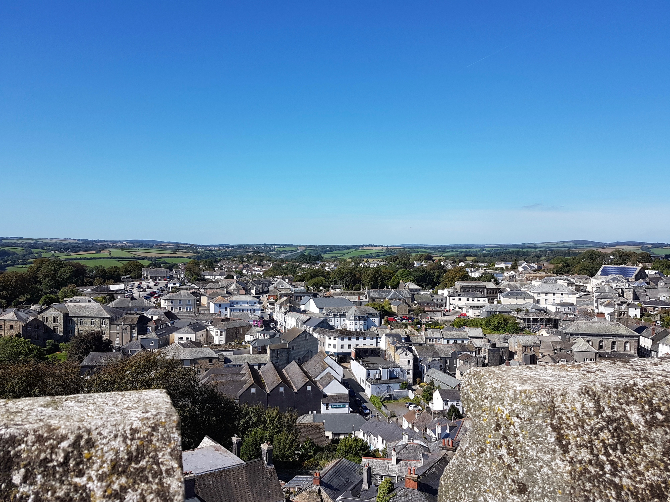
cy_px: 251
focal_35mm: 26
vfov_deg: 53.1
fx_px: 503
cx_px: 335
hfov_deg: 67.3
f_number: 1.7
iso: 40
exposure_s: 1/2368
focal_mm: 4.2
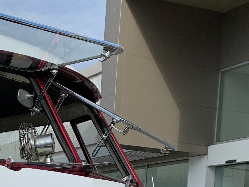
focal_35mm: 79
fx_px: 568
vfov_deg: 17.2
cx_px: -83
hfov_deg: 22.0
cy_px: 262
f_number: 1.8
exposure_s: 1/2114
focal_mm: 4.25
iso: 25
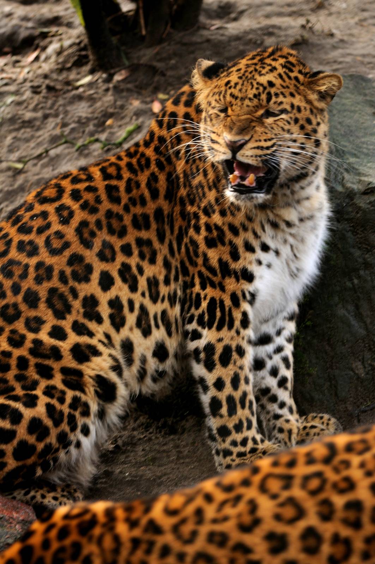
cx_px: 188
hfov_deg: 3.0
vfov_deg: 4.6
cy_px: 282
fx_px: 7047
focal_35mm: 450
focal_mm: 300
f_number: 4
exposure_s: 1/80
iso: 200
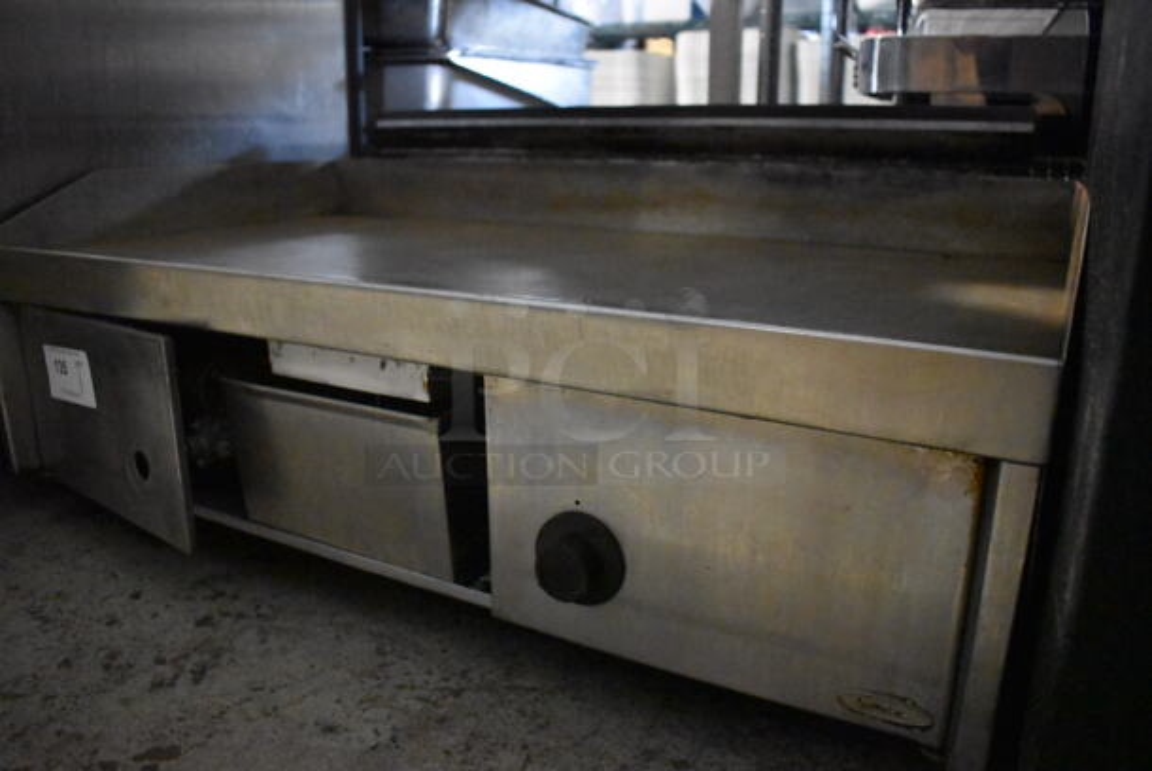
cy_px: 386
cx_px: 576
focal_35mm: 27
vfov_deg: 48.0
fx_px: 865
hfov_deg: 67.3
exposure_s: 1/125
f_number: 3.5
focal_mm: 18
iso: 12800
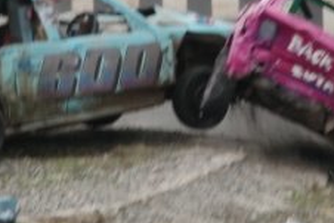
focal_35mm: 331
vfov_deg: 4.1
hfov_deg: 6.2
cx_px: 270
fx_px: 3073
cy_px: -38
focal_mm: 78
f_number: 5.6
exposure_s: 1/40
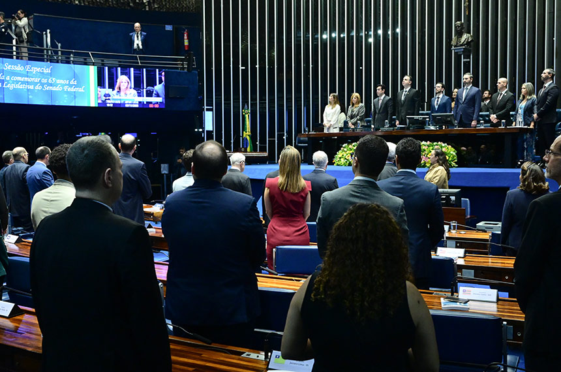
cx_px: 280
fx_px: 560
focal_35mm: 36
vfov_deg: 36.7
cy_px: 186
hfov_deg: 53.2
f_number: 4
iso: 4000
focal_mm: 24
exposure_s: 1/160
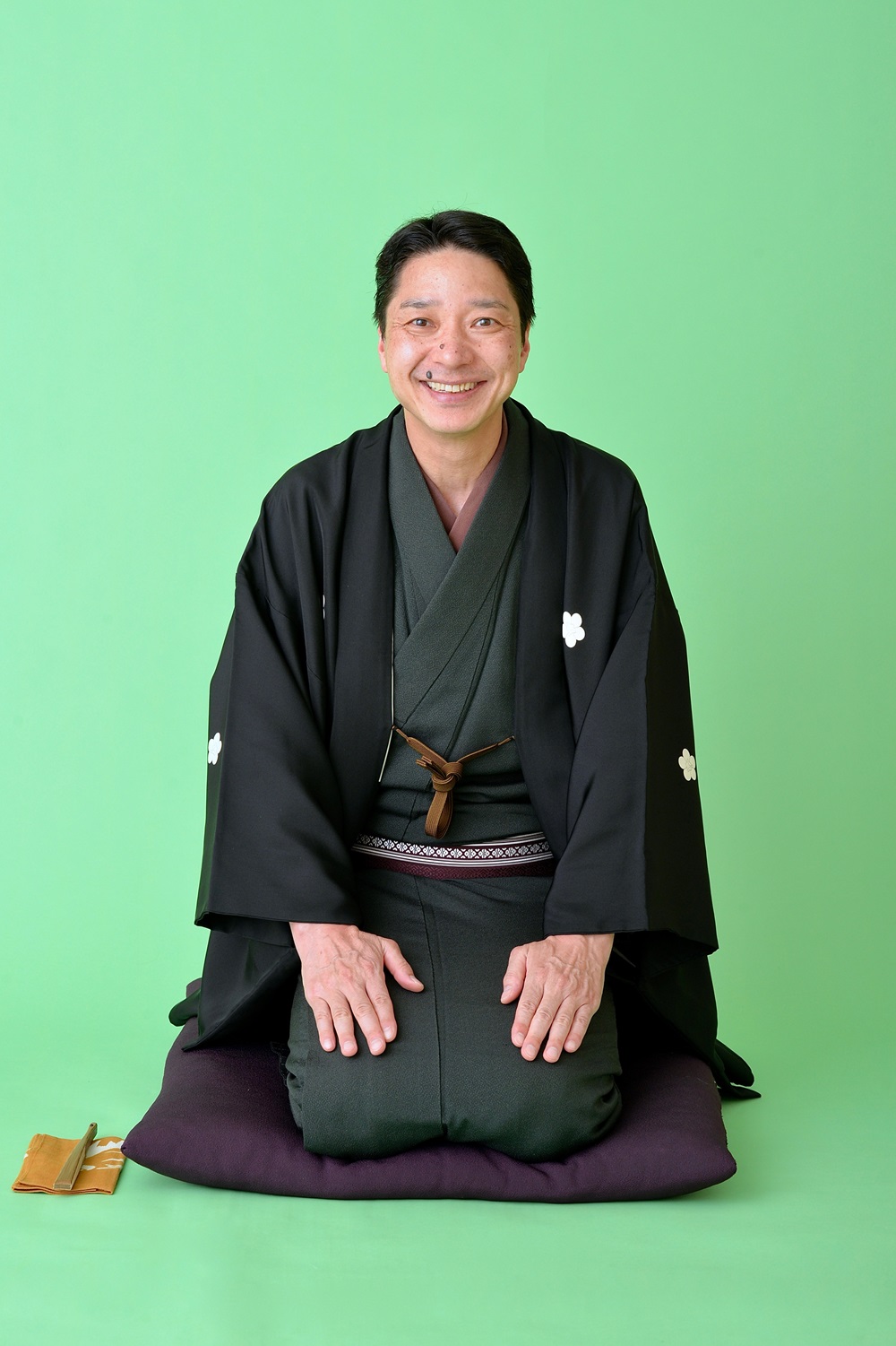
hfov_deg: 19.4
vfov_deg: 28.8
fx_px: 2614
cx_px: 448
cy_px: 673
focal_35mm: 70
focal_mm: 70
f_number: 14
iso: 400
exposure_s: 1/160
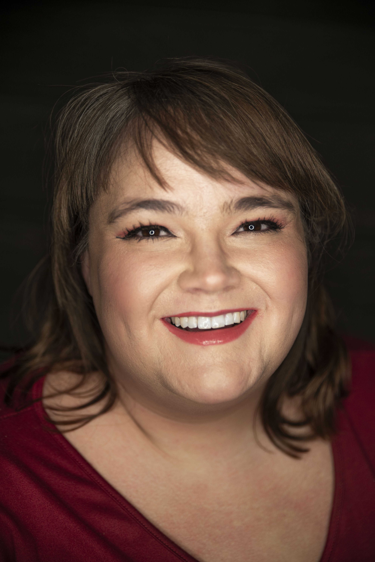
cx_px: 188
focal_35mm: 56
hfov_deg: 24.2
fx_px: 874
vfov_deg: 35.6
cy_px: 281
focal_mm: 56
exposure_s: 1/250
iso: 400
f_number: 3.2
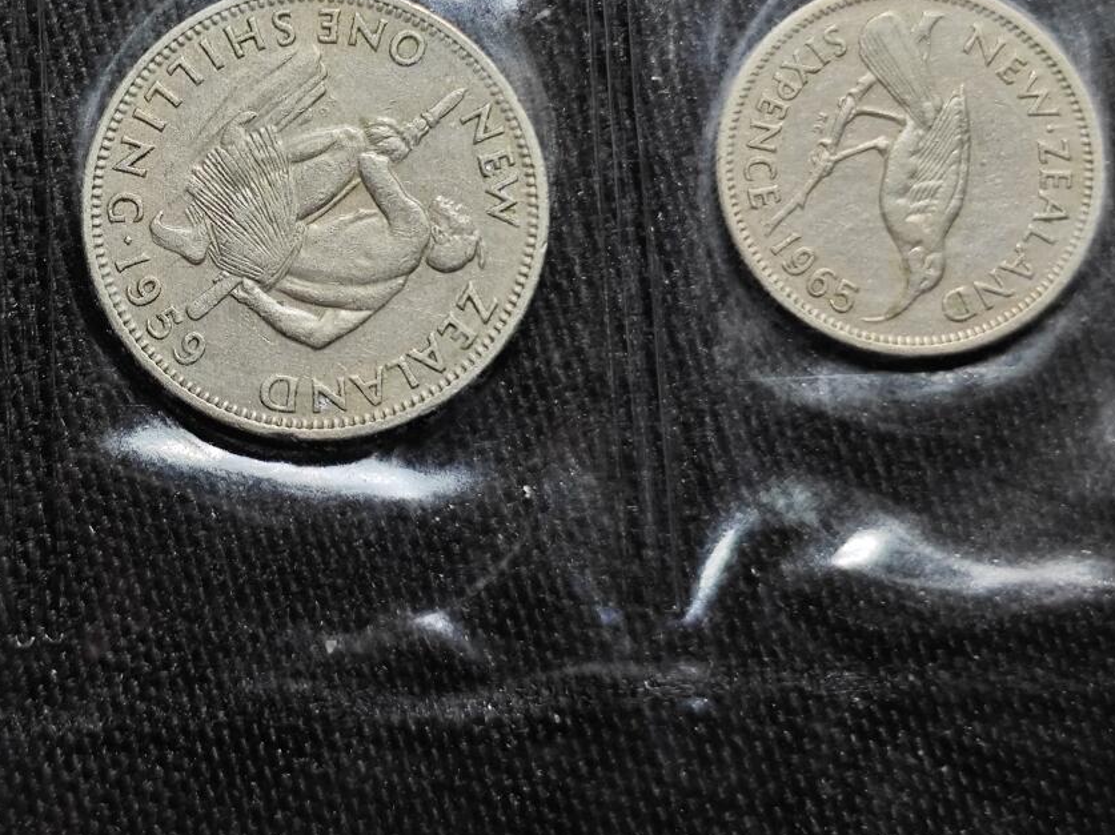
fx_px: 2640
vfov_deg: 17.9
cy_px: 221
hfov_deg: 23.6
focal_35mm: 82
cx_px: 265
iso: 80
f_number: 1.6
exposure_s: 1/66
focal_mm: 5.84
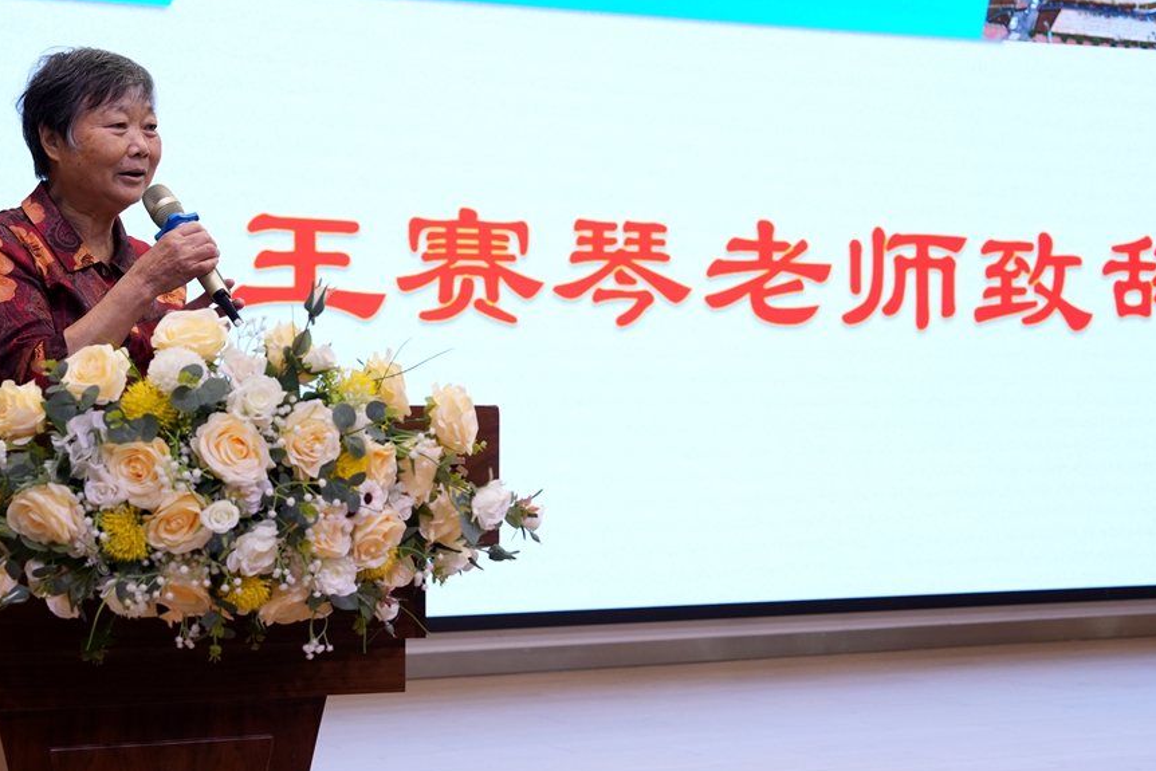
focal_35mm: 71
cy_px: 404
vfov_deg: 19.2
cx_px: 388
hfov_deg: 28.3
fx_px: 2280
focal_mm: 51
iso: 1250
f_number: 5.6
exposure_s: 1/160
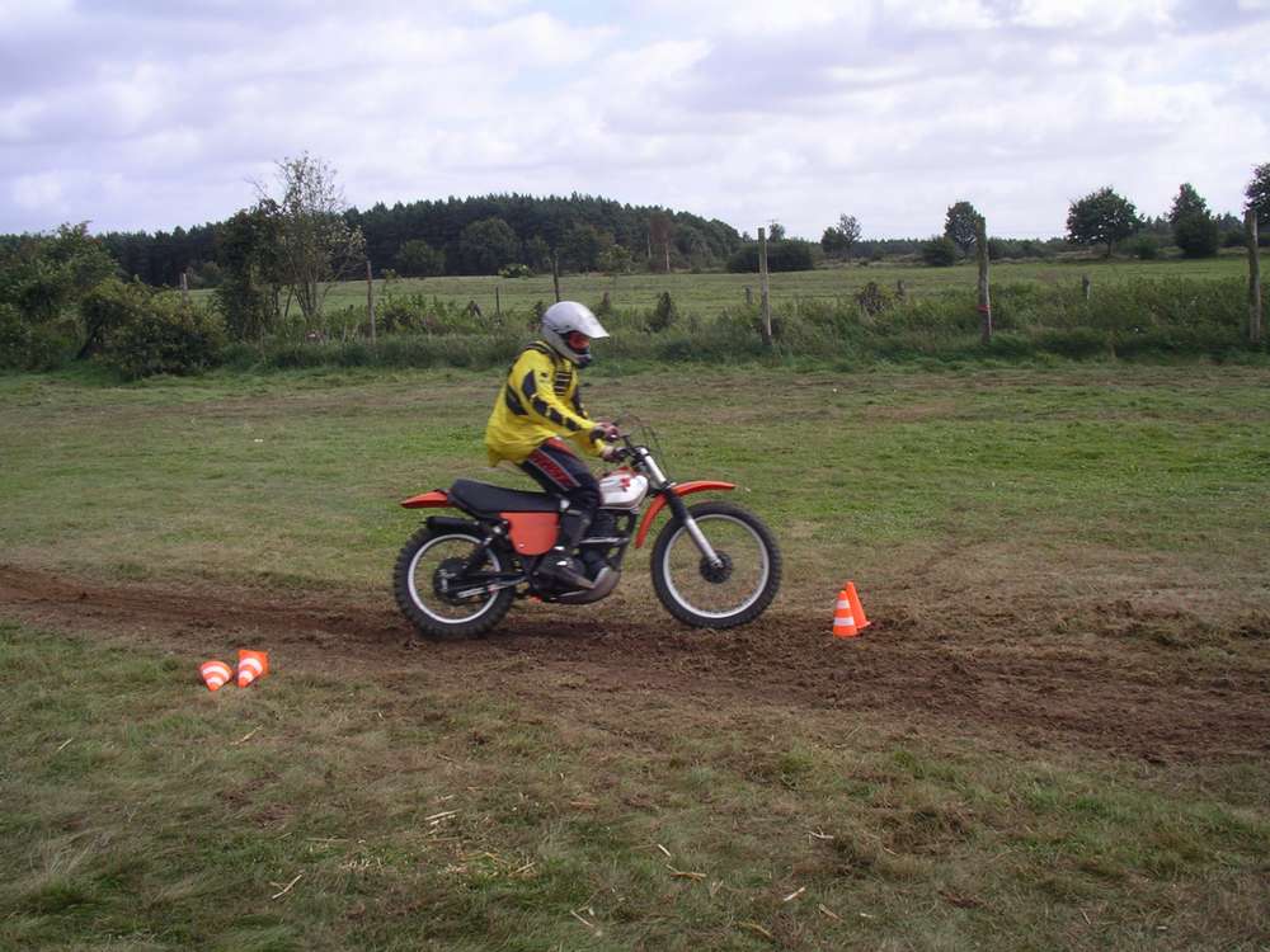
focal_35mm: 37
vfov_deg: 38.7
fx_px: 1357
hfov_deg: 50.1
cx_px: 635
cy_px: 476
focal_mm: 5.7
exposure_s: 1/125
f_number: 6.9
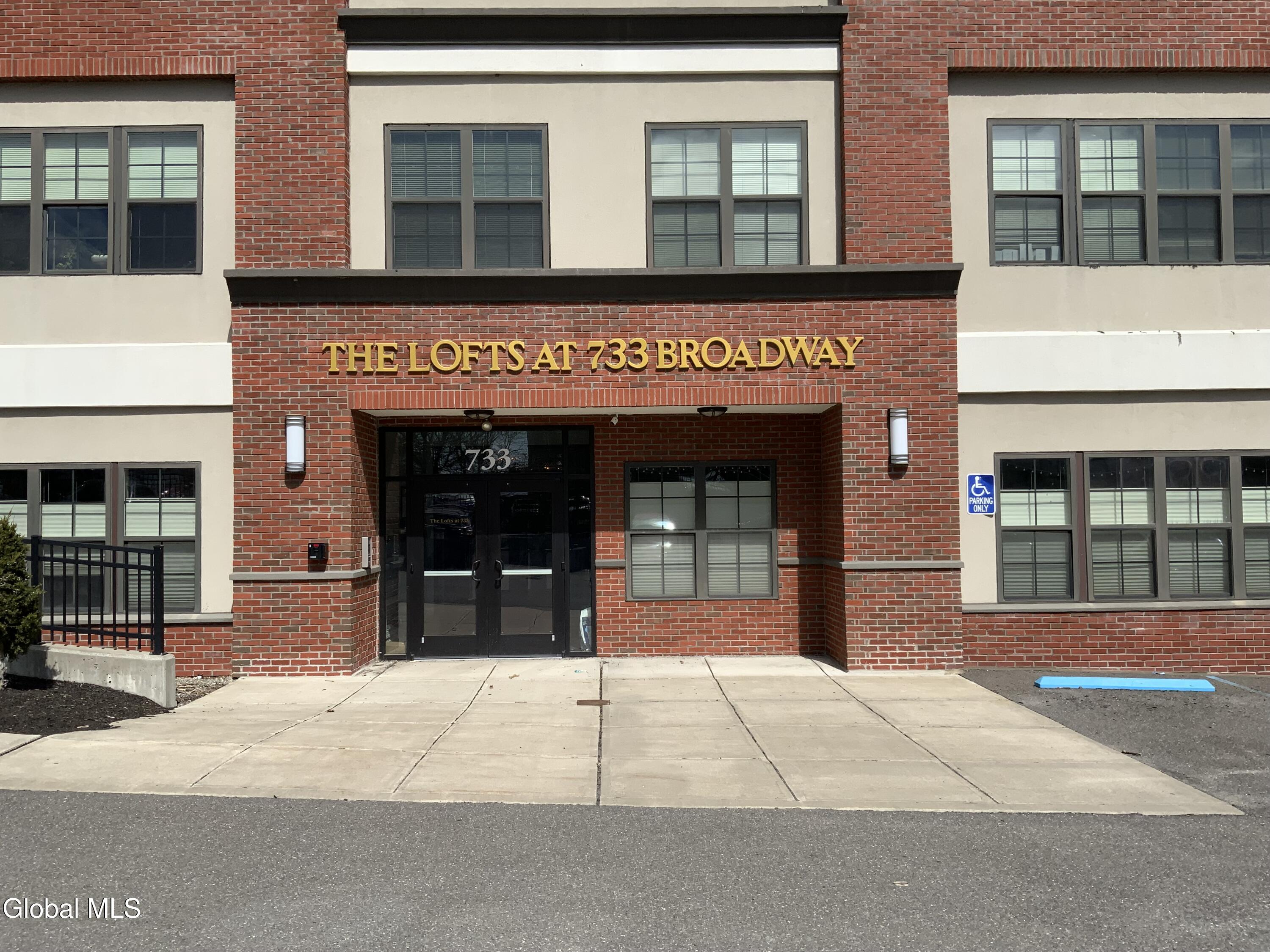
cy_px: 476
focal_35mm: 29
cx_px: 635
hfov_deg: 61.7
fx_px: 1064
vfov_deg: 48.2
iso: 16
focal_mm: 3
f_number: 1.8
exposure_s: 1/3534
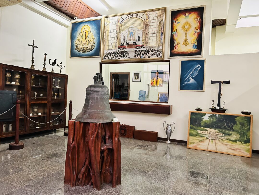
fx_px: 195
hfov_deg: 67.3
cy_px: 98
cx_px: 130
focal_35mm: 26
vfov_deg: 53.1
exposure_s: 1/40
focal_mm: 5.7
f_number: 1.5
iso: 400
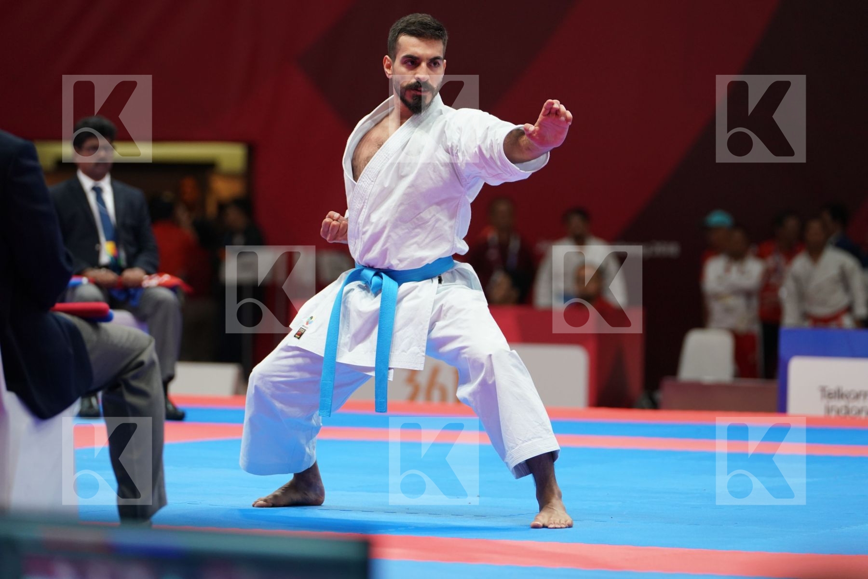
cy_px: 290
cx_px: 434
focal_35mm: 211
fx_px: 5087
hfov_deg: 9.8
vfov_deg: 6.5
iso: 1600
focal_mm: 211
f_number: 4
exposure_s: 1/500
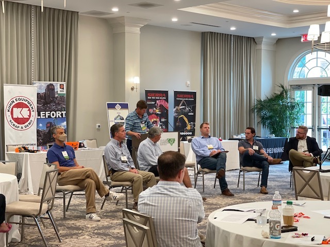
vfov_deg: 22.9
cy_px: 124
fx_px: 610
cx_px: 165
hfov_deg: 30.3
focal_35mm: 64
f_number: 2.2
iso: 160
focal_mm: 7.5
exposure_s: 1/40
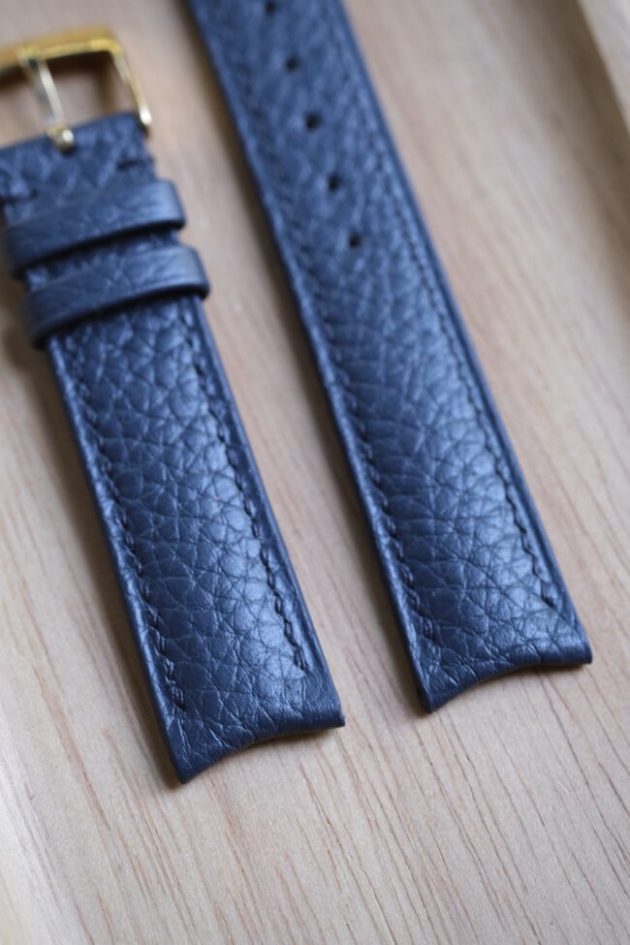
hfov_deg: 15.2
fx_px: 2362
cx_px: 315
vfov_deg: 22.6
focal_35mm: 90
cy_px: 472
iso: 800
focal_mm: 60
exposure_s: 1/80
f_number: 4.5
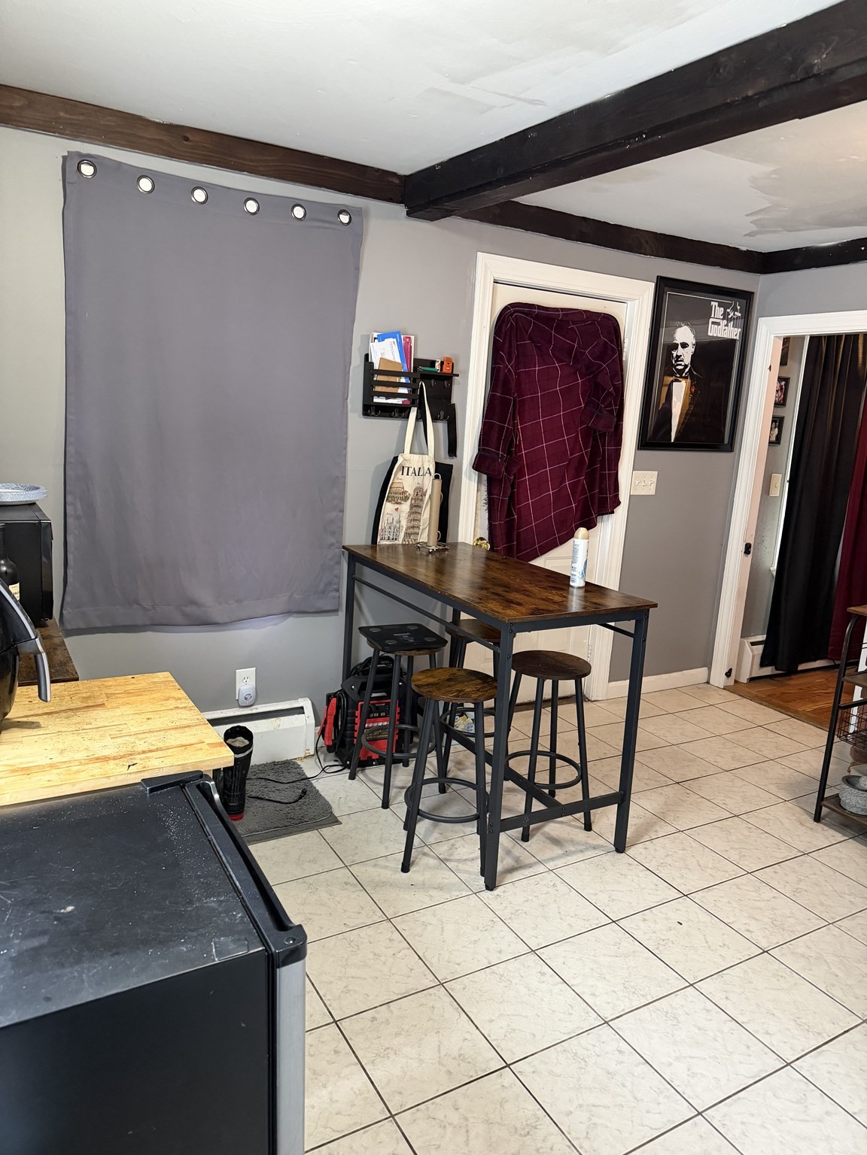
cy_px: 578
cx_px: 434
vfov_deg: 71.6
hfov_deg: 56.8
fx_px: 801
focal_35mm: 24
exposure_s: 1/60
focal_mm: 6.76
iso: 500
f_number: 1.78
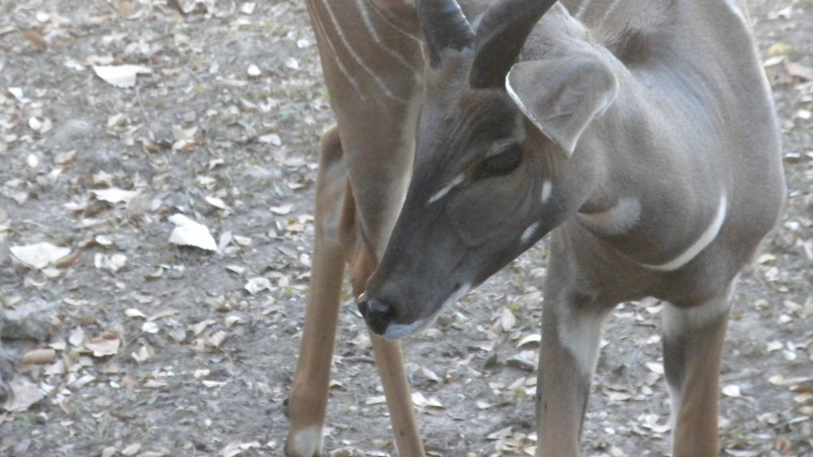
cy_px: 171
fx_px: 5605
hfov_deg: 8.3
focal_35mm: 260
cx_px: 406
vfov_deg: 4.7
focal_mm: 42.1
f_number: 5.2
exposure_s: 1/260
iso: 800
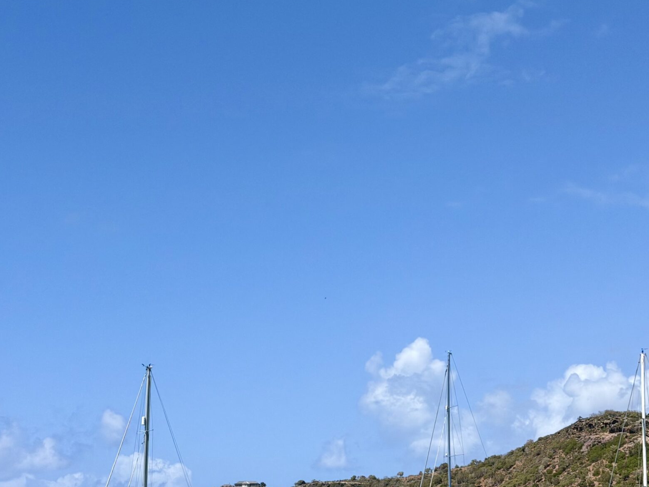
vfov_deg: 18.6
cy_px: 323
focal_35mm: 79
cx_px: 326
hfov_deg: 24.7
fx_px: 1481
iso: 64
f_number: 1.78
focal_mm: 6.76
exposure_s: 1/7874
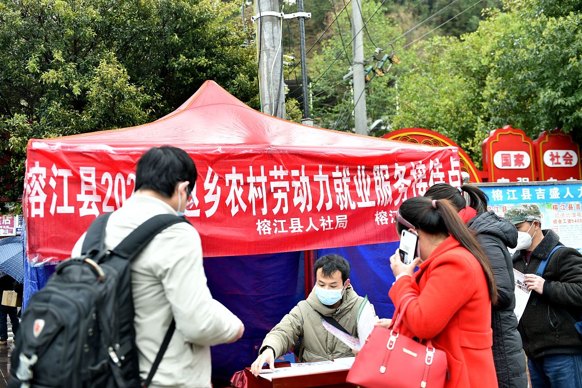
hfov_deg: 48.5
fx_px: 646
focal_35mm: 40
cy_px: 194
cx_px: 291
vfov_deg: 33.4
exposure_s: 1/400
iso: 800
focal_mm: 40
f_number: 3.5
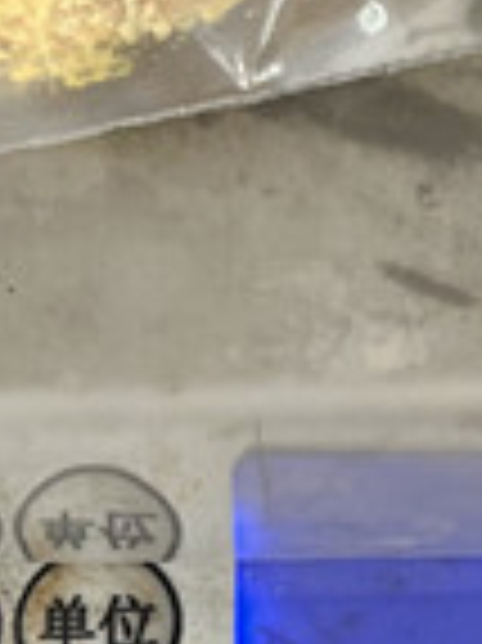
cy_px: -81
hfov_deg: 14.3
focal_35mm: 91
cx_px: 865
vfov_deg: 20.5
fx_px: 1692
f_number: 1.6
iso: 100
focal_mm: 5.1
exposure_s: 1/122
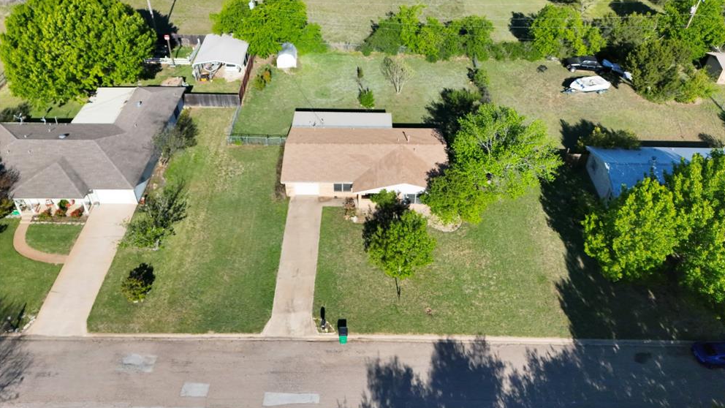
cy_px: 134
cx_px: 373
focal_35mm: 27
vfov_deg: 42.3
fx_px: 519
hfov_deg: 69.8
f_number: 1.7
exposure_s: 1/4000
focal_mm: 6.72
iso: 190
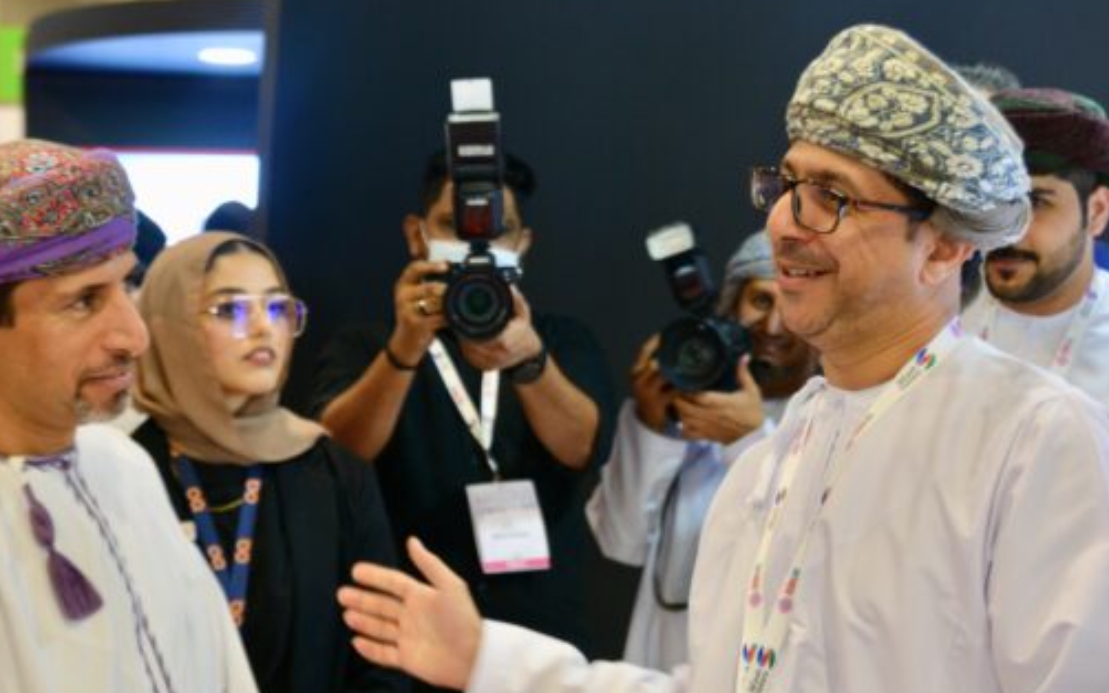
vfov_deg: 18.8
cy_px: 441
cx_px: 495
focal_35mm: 69
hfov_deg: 29.8
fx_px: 2086
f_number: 4
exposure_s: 1/60
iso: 800
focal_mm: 36
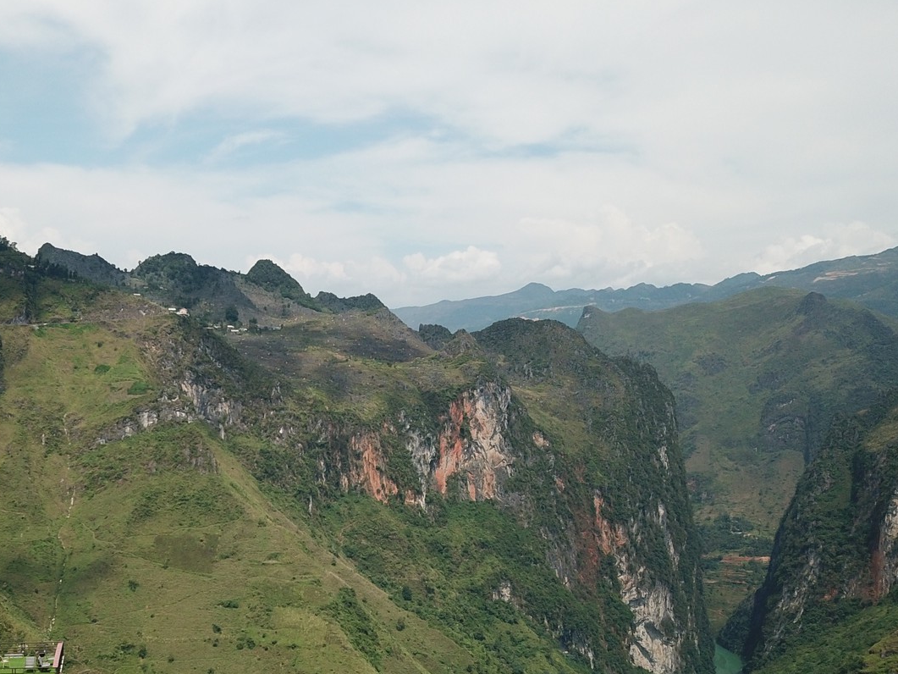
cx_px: 278
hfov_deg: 38.3
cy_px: 523
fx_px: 1271
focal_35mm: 49
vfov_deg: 29.1
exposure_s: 1/2000
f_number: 2.2
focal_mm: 4.73
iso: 100
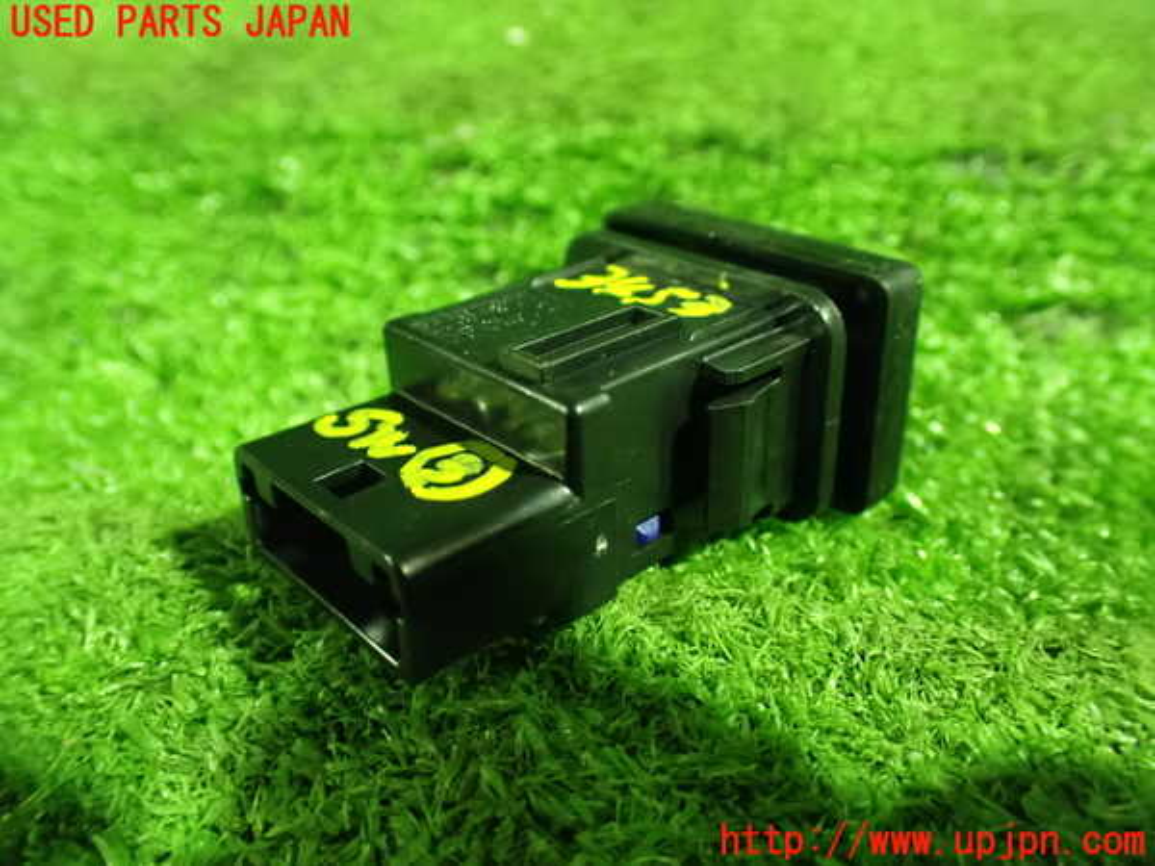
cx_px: 578
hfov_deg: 60.0
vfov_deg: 46.8
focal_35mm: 30
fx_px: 1001
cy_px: 433
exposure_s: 1/30
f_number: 2.3
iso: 1600
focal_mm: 5.4
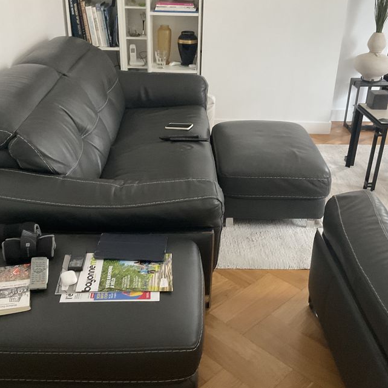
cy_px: 192
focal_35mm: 40
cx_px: 186
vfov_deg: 41.9
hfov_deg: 41.9
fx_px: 507
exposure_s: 1/40
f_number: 1.8
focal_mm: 3
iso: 320
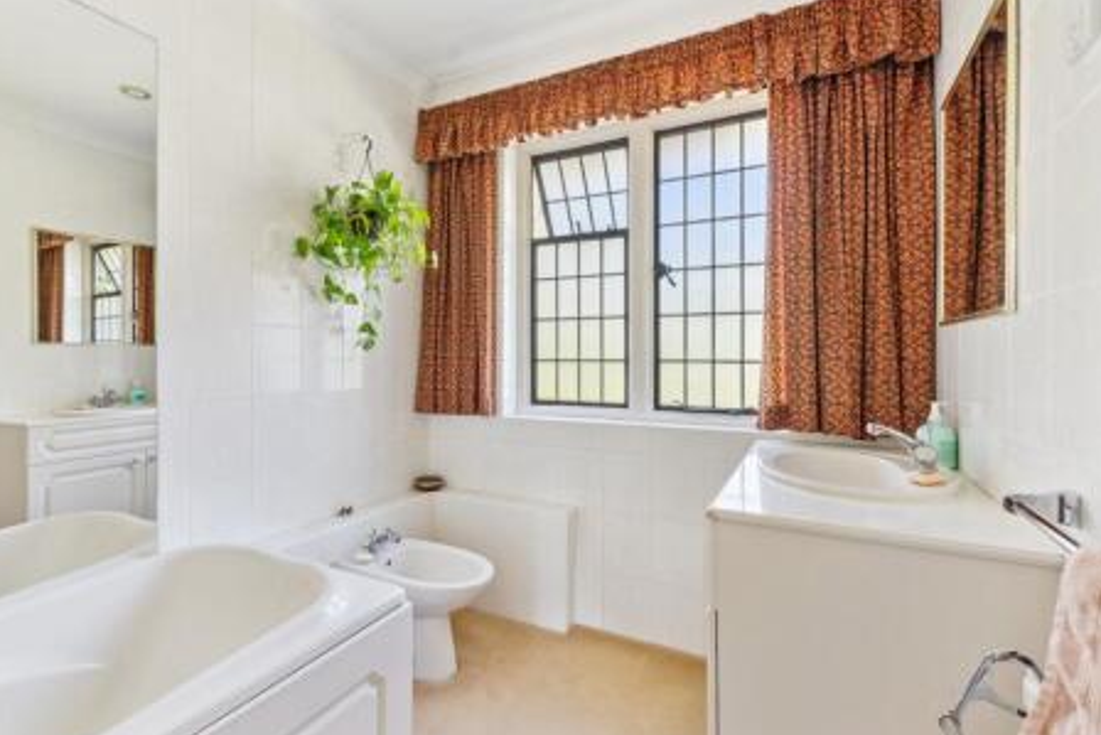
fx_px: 520
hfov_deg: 93.2
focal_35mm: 17
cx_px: 521
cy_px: 365
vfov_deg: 70.5
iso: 100
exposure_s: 1/6
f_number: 8
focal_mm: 16
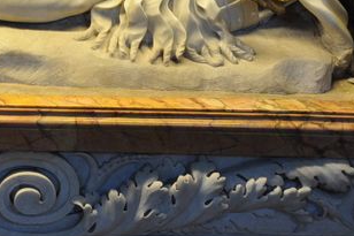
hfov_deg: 15.7
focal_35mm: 125
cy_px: -151
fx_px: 1225
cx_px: -100
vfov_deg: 10.5
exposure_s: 1/15
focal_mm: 25
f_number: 6.3
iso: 400
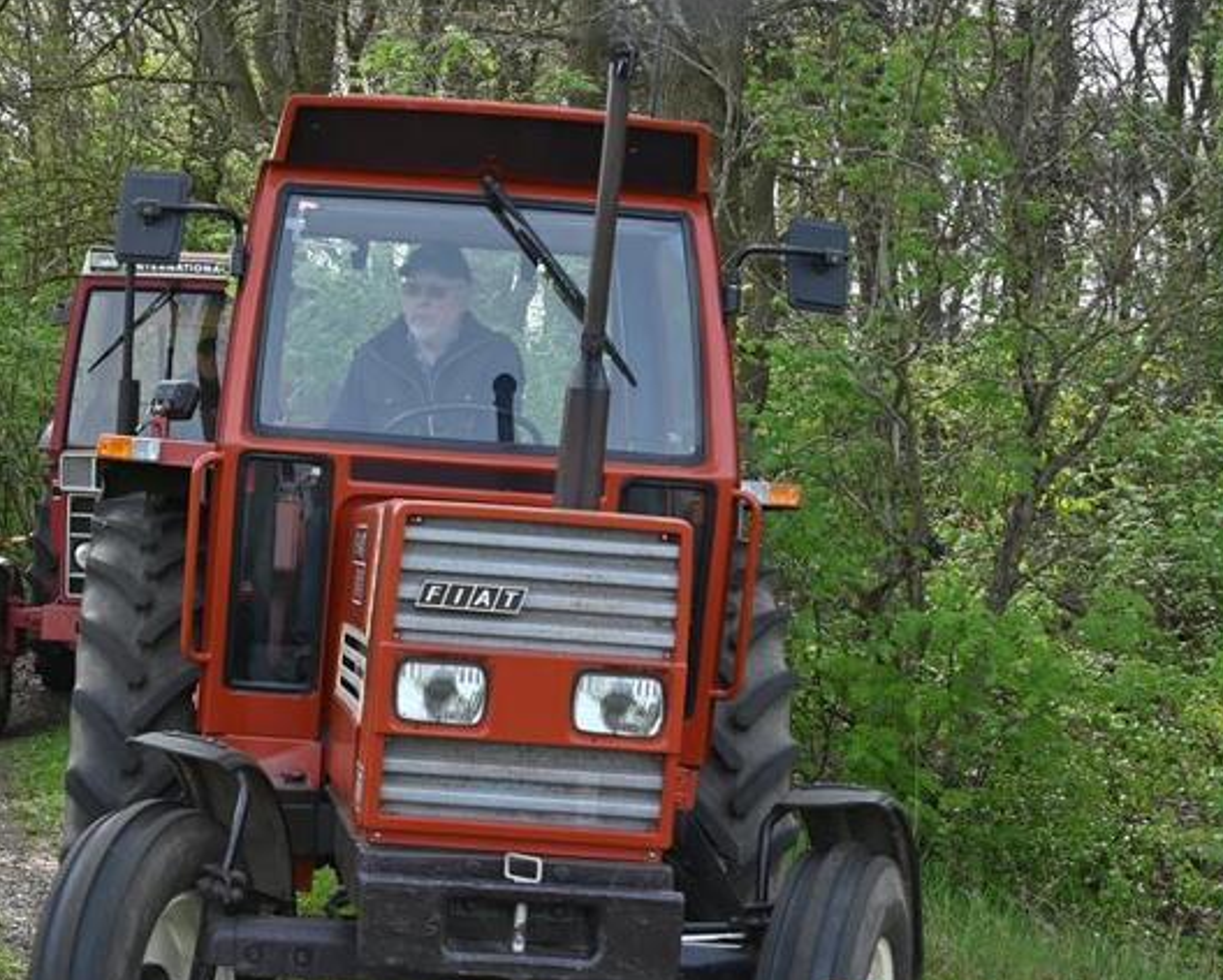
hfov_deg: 25.2
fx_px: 2680
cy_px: 478
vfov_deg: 20.7
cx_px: 218
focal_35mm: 74
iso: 100
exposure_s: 1/250
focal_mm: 28.5
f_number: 5.6
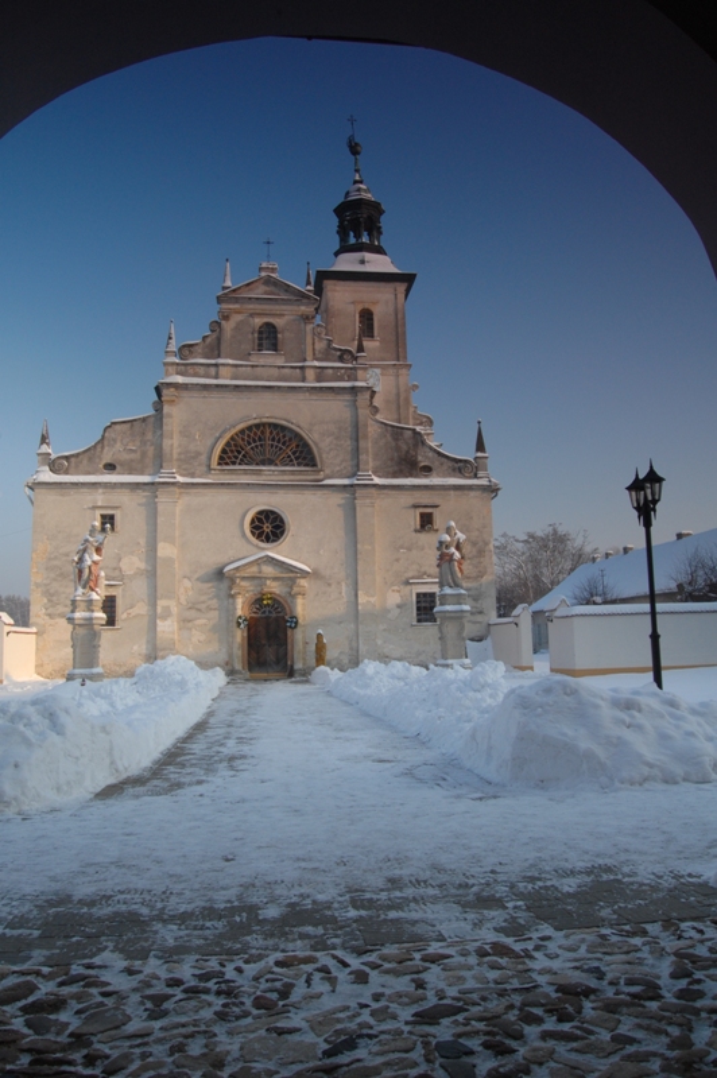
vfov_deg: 67.4
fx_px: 808
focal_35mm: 27
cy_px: 539
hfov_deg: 47.9
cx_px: 358
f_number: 14
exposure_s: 1/100
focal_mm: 18
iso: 400
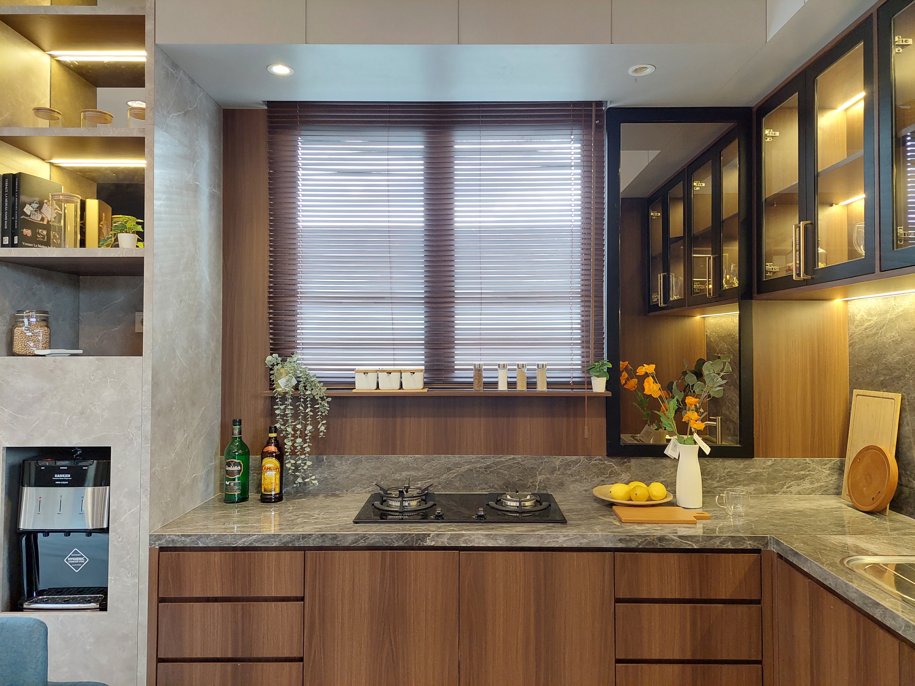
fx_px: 634
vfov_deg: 56.8
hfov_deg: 71.6
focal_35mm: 24
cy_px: 343
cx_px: 458
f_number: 1.8
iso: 500
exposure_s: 1/50
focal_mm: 5.23
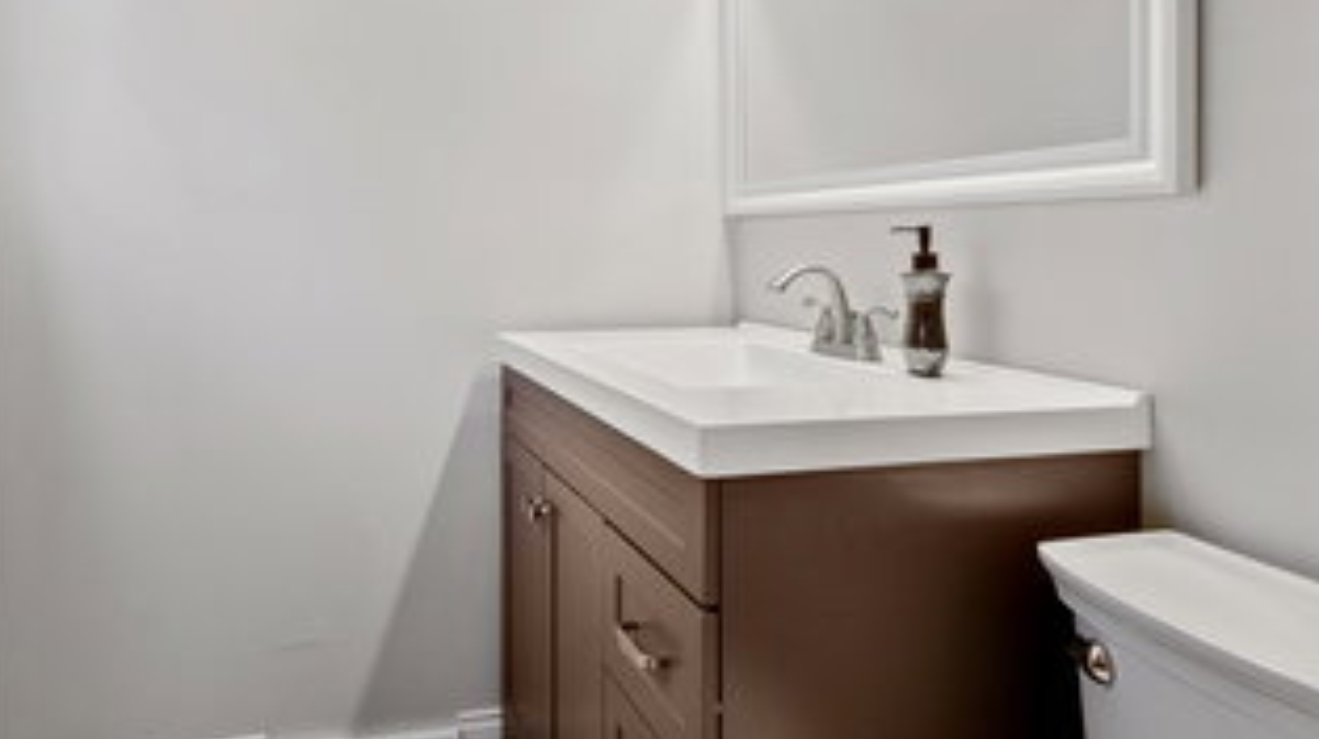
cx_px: 517
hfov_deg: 75.4
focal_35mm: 24
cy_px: 210
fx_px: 839
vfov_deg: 46.3
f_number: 9
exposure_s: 1/4
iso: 200
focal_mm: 10
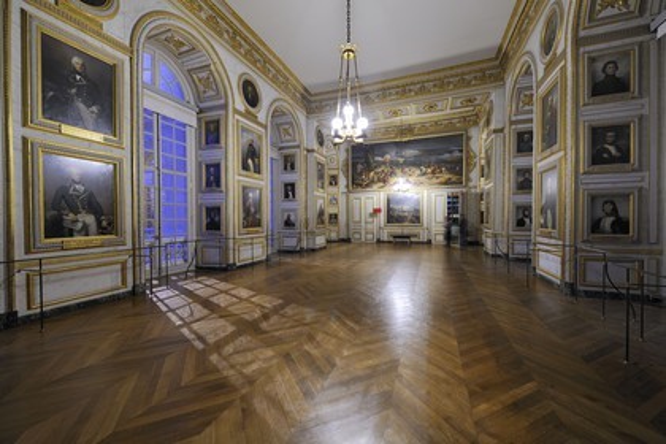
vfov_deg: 81.2
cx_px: 333
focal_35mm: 14
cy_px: 222
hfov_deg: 104.3
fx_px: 259
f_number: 8
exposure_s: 4
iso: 200
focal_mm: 14
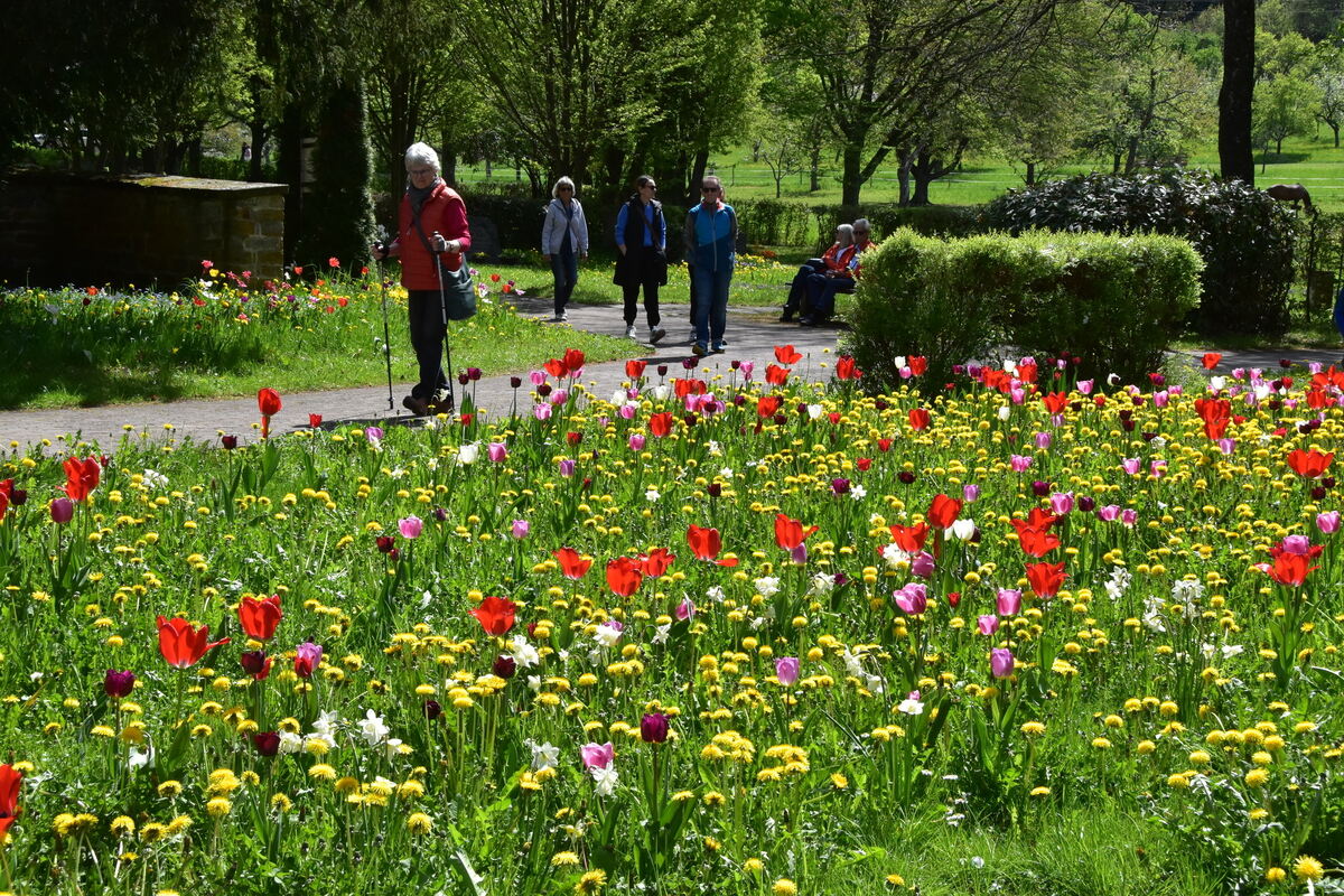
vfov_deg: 28.1
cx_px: 672
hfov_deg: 41.1
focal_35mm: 48
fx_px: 1792
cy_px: 448
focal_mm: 32
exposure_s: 1/800
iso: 1250
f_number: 14
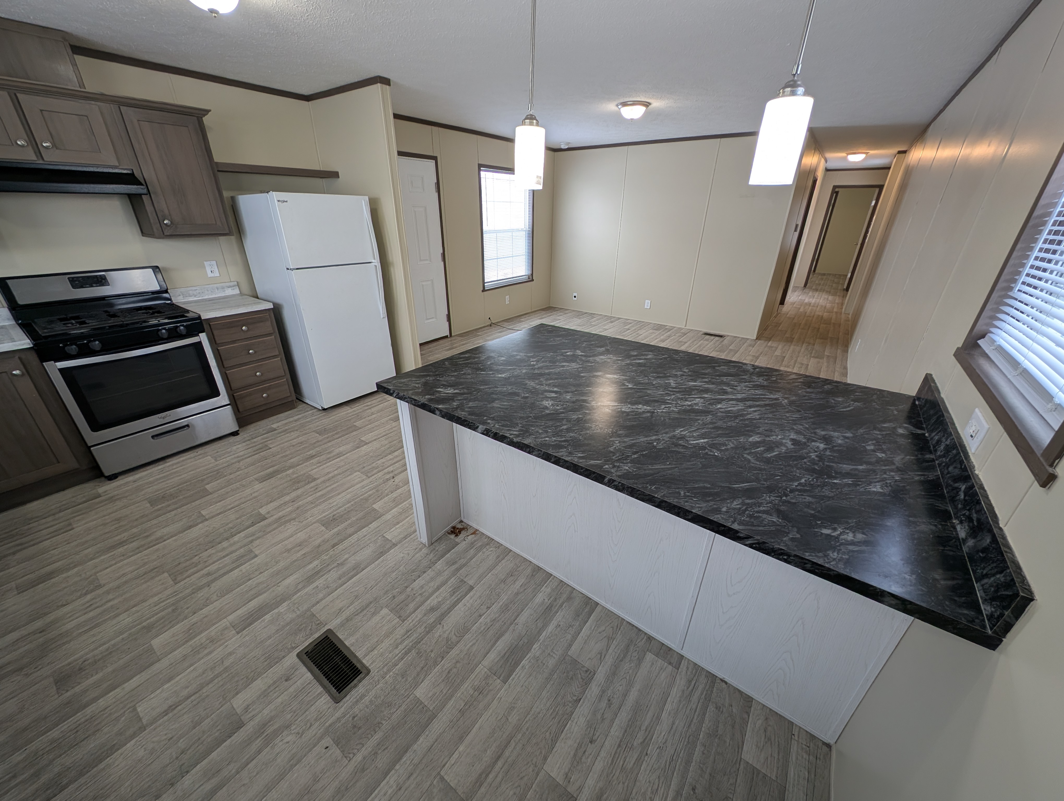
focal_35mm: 12
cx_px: 532
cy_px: 400
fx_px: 369
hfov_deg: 110.5
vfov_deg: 94.6
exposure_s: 1/60
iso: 54
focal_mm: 2.23
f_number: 1.95
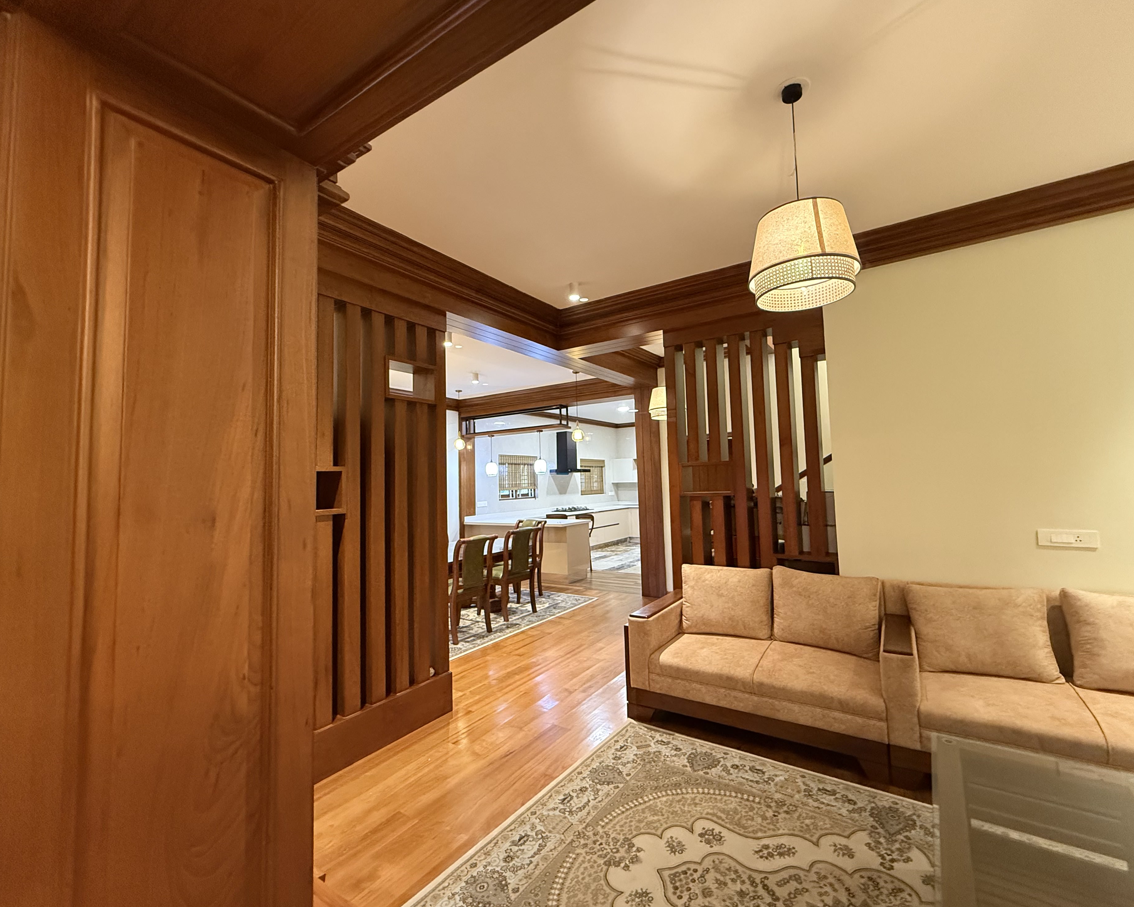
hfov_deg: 96.7
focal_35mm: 15
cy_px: 450
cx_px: 595
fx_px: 503
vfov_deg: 84.0
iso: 640
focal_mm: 2.22
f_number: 2.2
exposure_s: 1/50
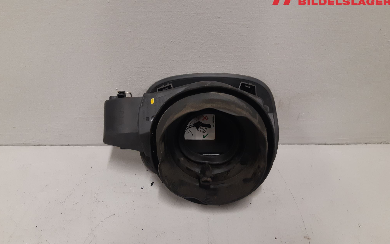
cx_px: 193
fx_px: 298
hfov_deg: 66.5
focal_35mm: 28
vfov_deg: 44.5
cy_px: 121
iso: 200
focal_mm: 3.93
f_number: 1.7
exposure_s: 1/50
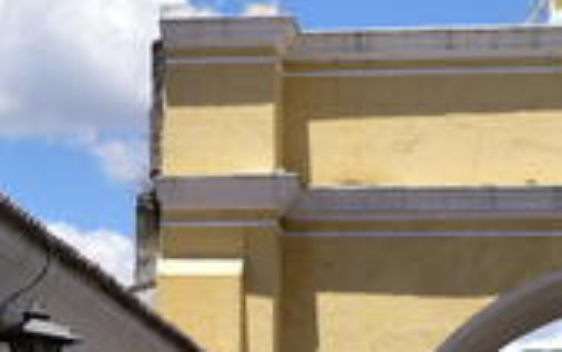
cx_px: 67
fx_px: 2867
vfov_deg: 7.0
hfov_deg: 11.1
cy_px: 294
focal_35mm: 187
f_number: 5.6
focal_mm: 22
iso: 100
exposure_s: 1/800
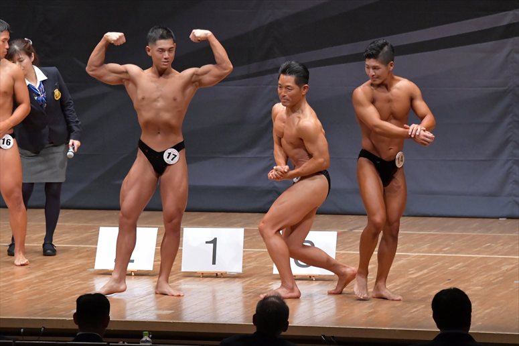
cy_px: 173
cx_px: 260
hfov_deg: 8.6
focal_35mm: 240
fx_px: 3458
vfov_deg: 5.7
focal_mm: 160
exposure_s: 1/400
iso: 8000
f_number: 5.6
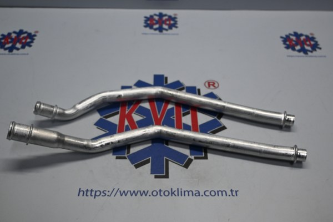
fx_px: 347
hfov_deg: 51.3
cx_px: 166
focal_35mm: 38
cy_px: 111
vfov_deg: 35.5
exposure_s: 1/160
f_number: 4.2
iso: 400
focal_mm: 25
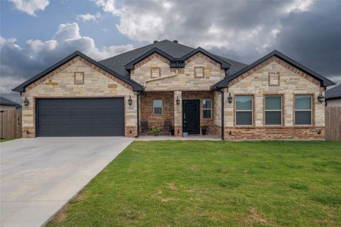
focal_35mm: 26
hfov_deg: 69.4
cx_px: 170
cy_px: 114
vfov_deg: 49.5
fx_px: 246
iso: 160
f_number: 7.1
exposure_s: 1/500
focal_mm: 17.4
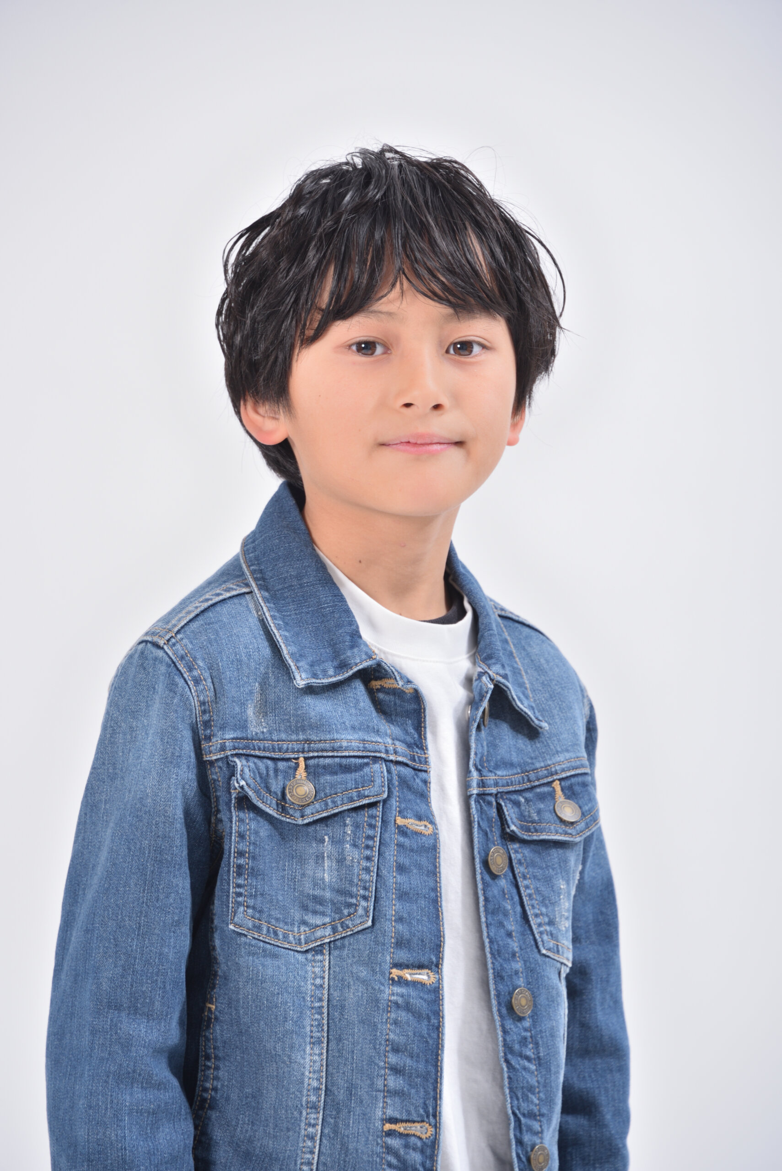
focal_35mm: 200
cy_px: 586
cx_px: 391
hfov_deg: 6.9
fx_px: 6510
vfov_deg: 10.3
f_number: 8
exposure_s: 1/160
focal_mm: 200
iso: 200
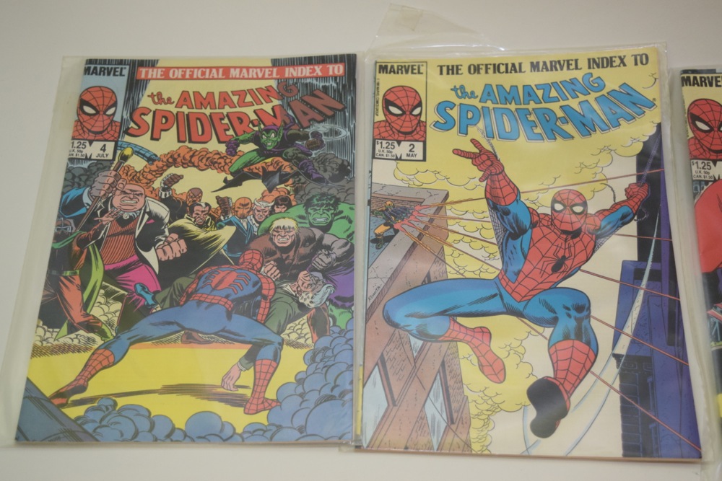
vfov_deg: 23.8
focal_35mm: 57
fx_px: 1143
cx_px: 361
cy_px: 240
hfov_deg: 35.0
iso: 1400
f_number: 4.8
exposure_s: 1/60
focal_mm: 38
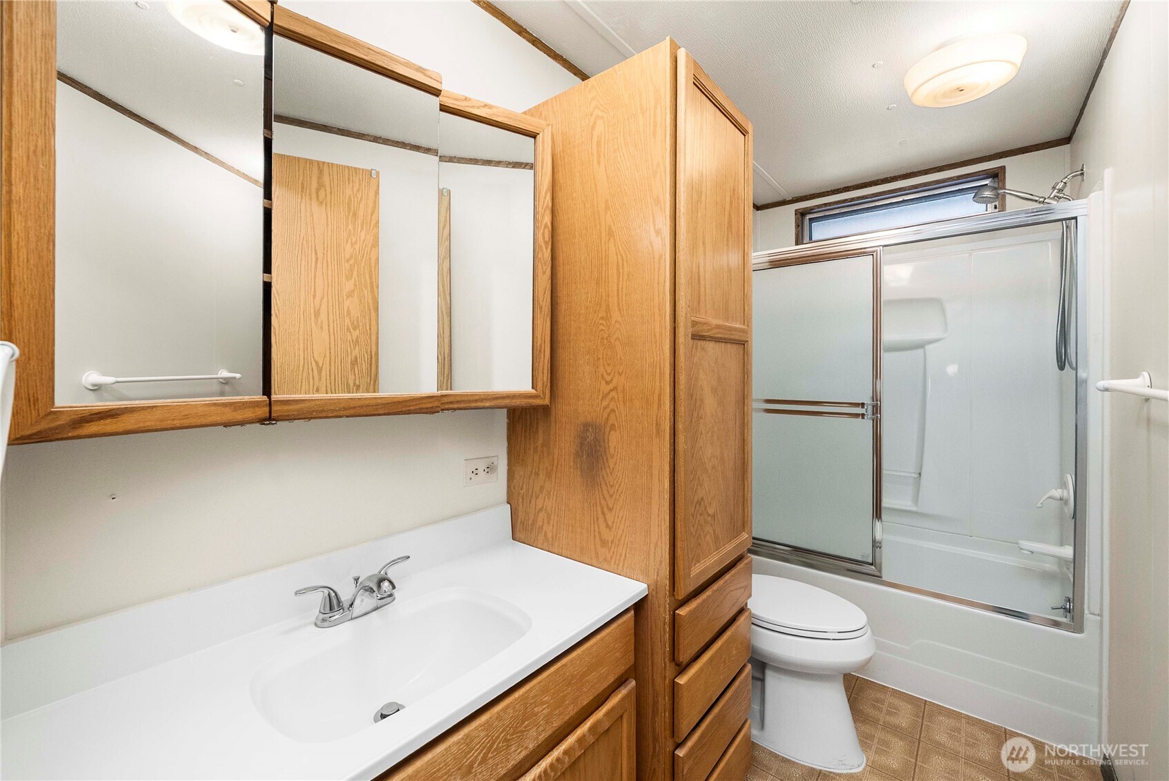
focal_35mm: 13
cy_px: 390
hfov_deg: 108.3
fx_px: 422
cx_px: 584
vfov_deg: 85.5
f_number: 6.3
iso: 500
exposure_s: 1/60
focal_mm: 13
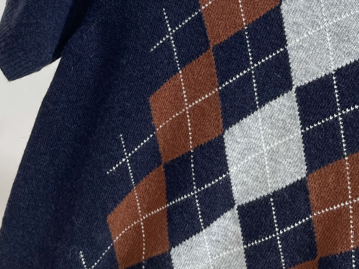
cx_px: 139
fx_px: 560
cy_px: -97
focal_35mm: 54
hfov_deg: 35.4
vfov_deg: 23.4
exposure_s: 1/100
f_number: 1.6
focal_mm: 5.1
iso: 50
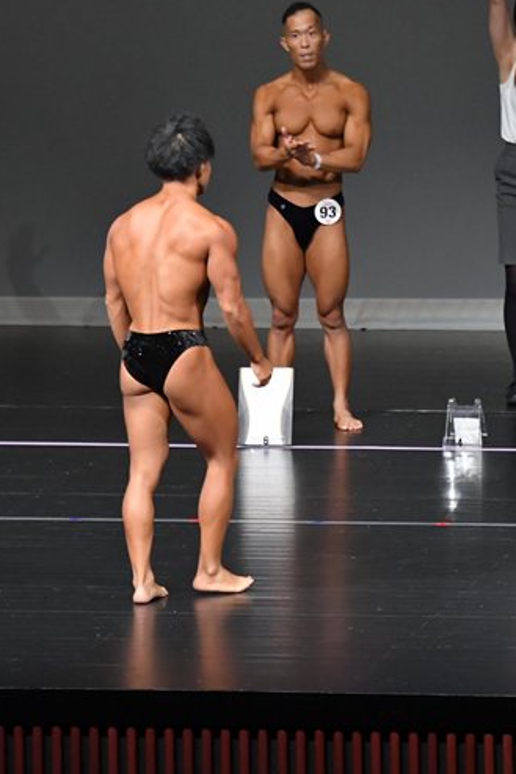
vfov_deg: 5.5
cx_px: 451
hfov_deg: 3.6
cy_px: 388
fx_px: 8099
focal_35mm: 377
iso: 5000
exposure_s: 1/400
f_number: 5.6
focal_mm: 160
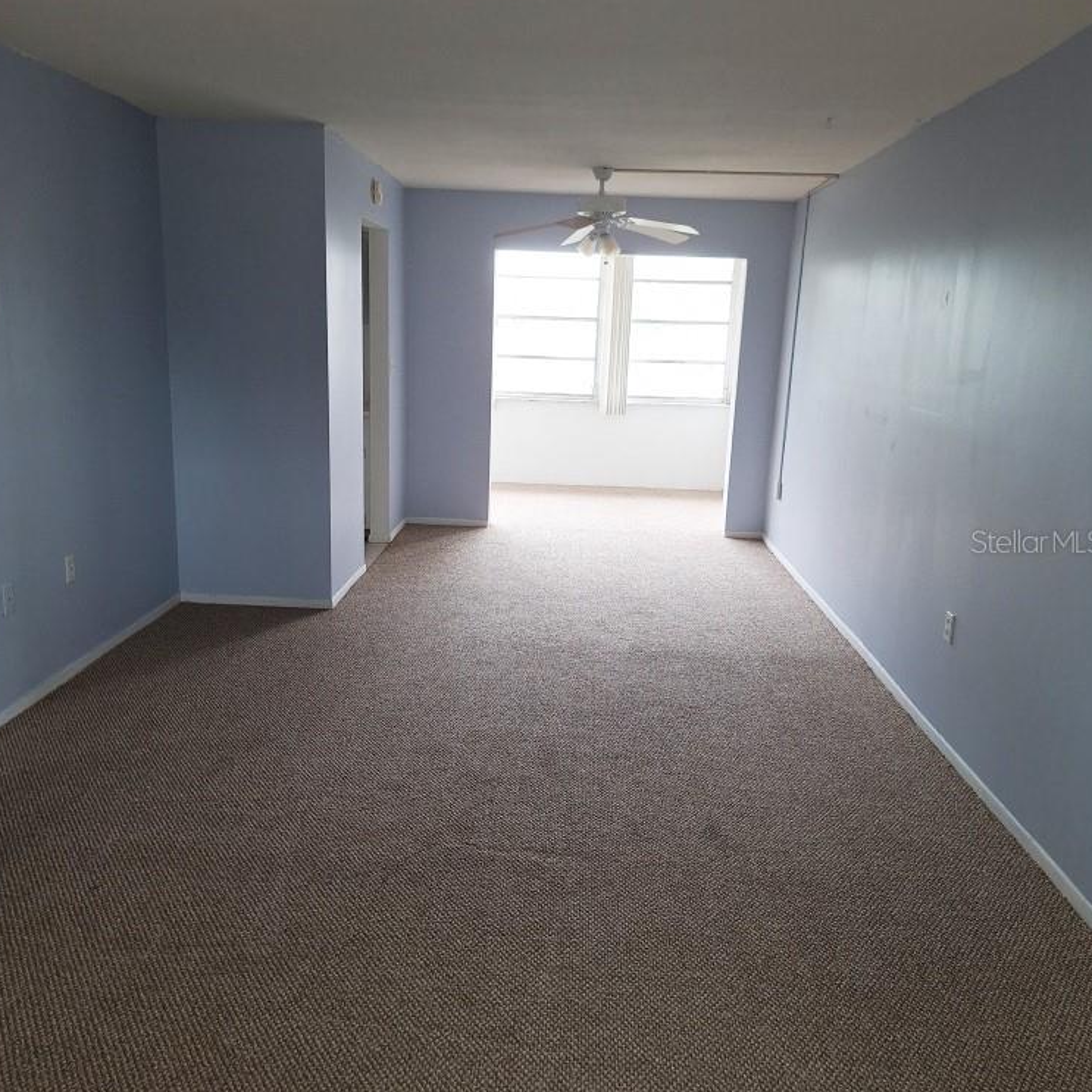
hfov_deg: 57.3
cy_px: 541
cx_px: 545
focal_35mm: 28
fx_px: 999
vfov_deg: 57.3
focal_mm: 5.54
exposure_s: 1/40
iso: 80
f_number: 1.8
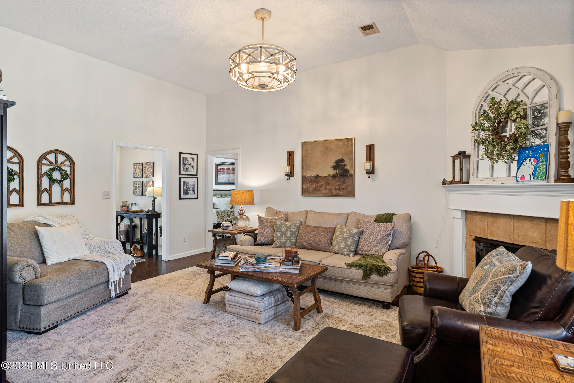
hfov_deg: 90.0
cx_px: 287
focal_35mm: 18
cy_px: 192
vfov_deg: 67.4
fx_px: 287
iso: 800
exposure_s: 1/5
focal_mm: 18
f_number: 9
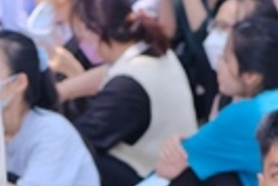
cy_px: 451
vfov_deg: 3.3
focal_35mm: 415
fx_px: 3204
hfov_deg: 5.0
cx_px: 76
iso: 400
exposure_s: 1/250
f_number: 3.6
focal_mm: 56
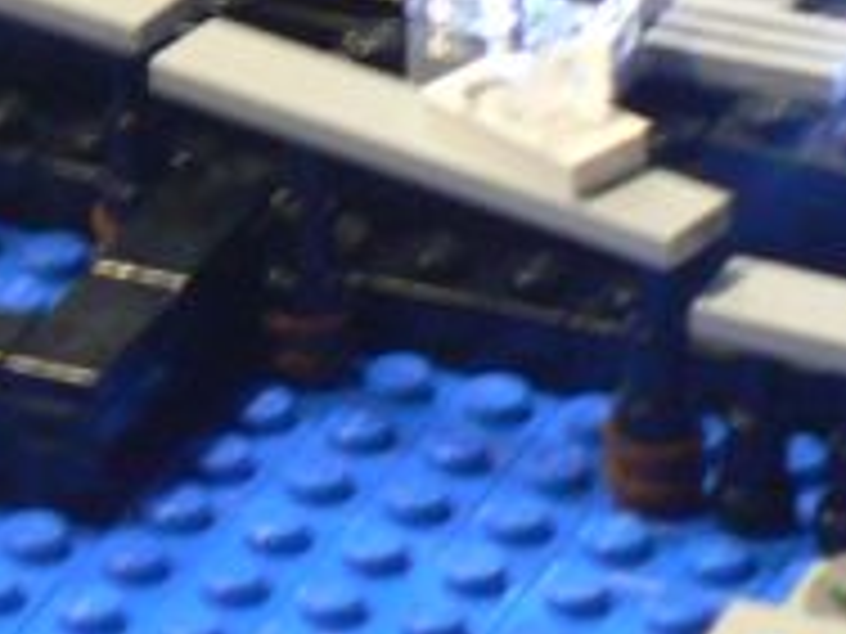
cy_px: -387
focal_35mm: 465
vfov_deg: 3.2
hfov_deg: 4.2
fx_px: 11364
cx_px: -234
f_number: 3.2
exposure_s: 1/25
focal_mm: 18.2
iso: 200
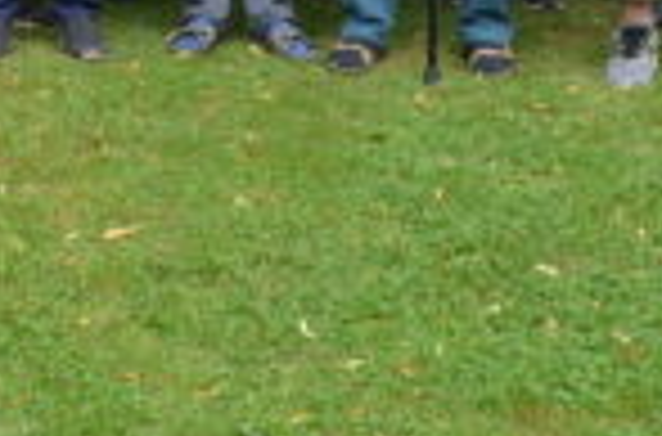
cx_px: -248
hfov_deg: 14.7
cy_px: -312
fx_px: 2438
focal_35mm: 133
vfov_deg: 9.8
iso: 200
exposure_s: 1/200
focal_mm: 20
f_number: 7.1
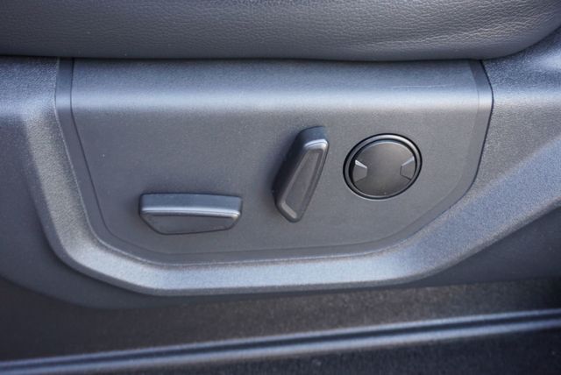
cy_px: 188
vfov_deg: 34.3
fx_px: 608
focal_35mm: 39
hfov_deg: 49.5
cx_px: 280
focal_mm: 26
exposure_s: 1/60
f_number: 4.5
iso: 1250
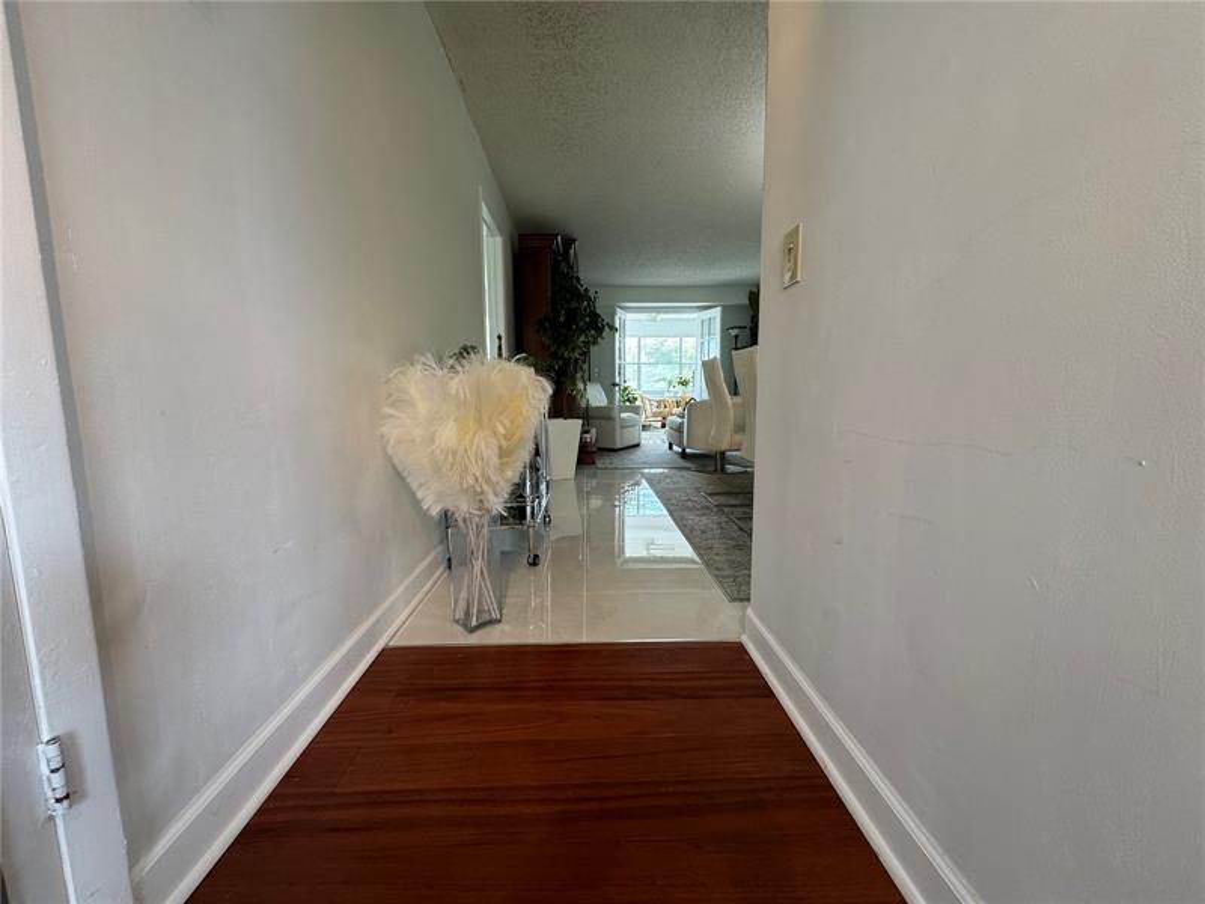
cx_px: 602
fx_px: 487
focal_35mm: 14
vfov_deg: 85.7
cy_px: 452
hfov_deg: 102.1
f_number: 2.2
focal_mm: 2.22
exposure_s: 1/120
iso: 200
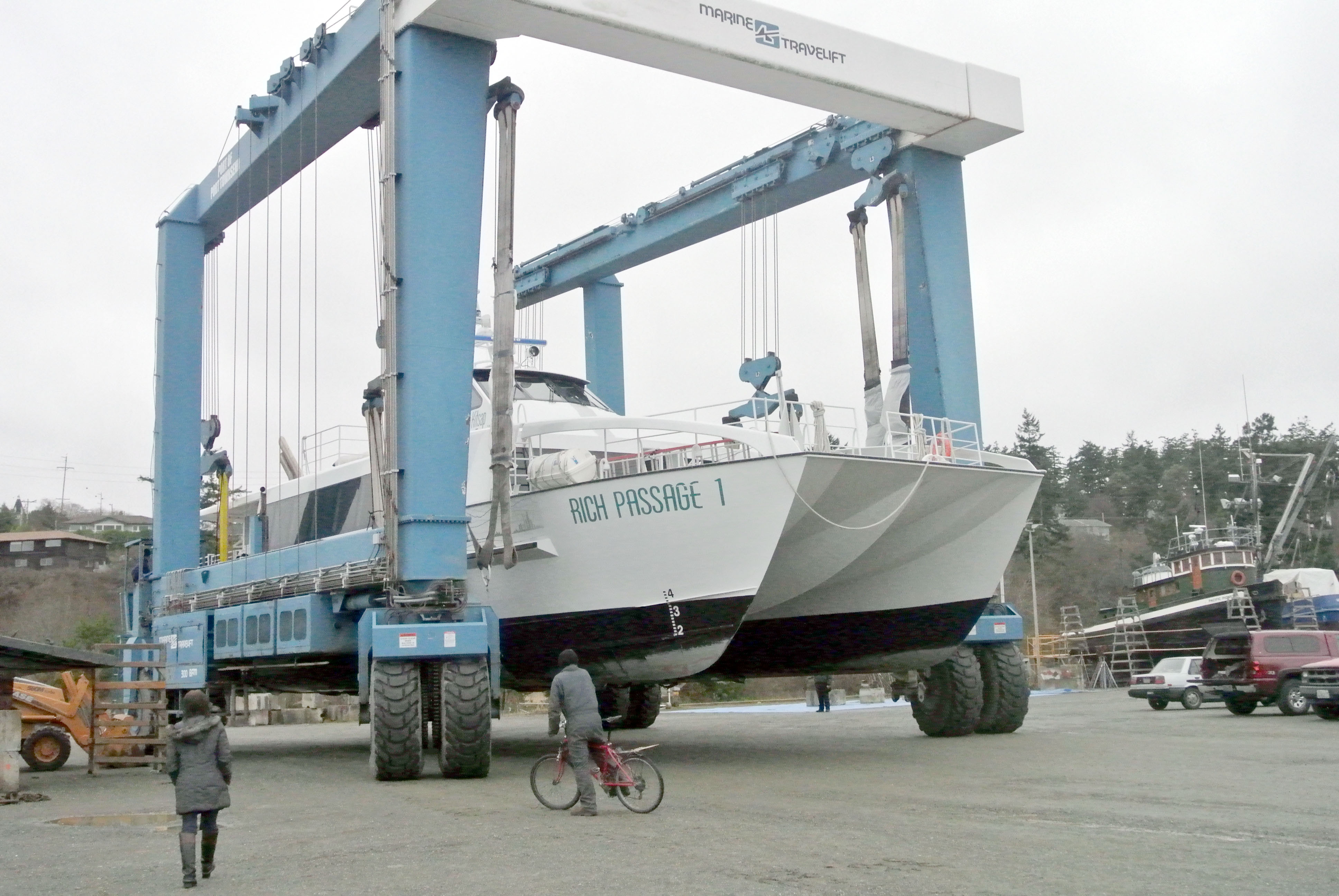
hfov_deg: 49.5
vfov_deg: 34.3
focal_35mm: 39
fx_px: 1452
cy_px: 448
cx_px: 670
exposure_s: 1/1000
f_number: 5
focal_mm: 14.5
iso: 3200
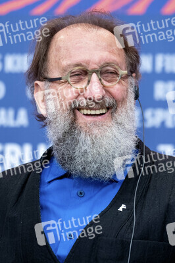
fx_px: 1534
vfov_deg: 9.8
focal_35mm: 210
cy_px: 132
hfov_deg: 6.5
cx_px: 88
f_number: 3.2
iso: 1250
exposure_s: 1/150
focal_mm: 140
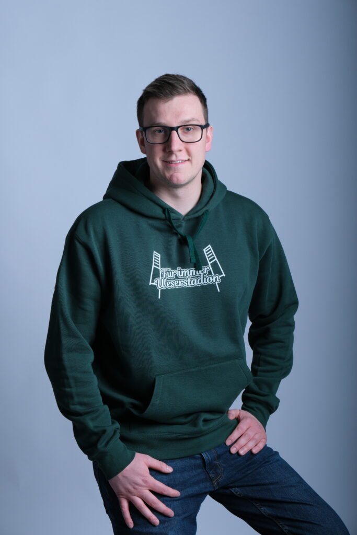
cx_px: 178
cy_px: 268
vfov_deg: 27.0
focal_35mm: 75
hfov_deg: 18.2
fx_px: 1115
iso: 400
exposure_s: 1/250
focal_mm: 50
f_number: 8
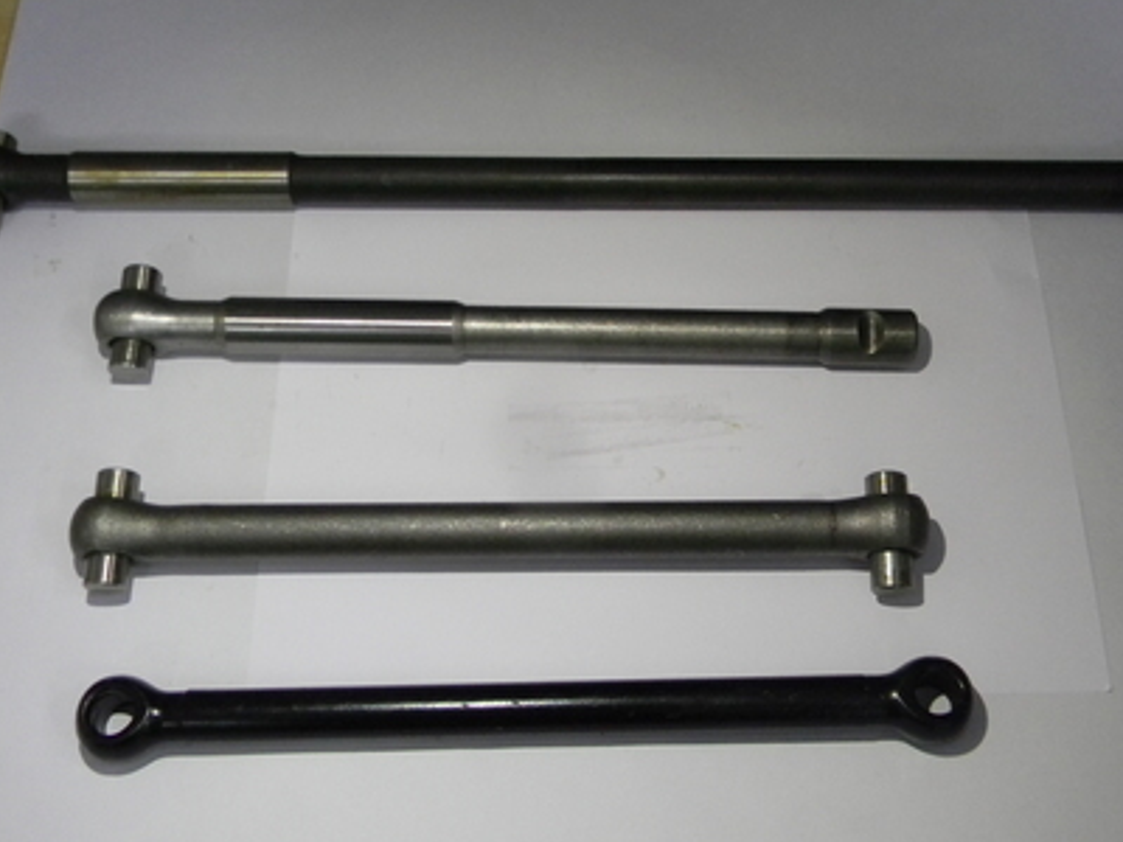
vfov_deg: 32.1
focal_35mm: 45
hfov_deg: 42.1
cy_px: 352
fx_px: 1460
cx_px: 590
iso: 400
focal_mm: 6.4
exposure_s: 1/35.8
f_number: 3.7
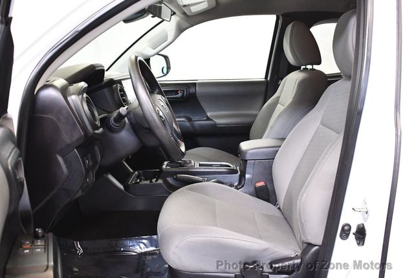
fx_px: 415
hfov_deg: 53.1
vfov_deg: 37.0
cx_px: 207
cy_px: 139
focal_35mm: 36
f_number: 3.5
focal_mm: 18
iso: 3200
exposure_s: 1/125
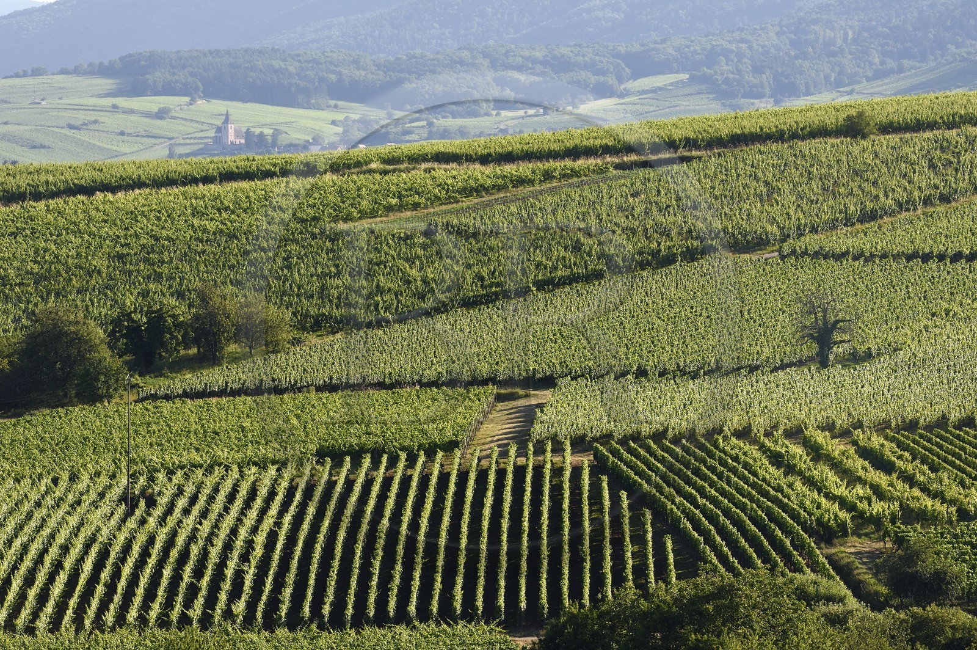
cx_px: 488
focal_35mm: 200
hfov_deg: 10.3
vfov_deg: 6.9
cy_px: 325
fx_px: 5423
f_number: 6.3
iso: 200
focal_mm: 200
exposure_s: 1/320
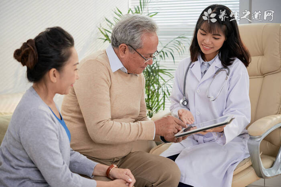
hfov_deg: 33.4
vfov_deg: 22.6
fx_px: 468
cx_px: 140
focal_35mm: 60
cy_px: 94
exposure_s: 1/180
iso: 100
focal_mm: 60
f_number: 4
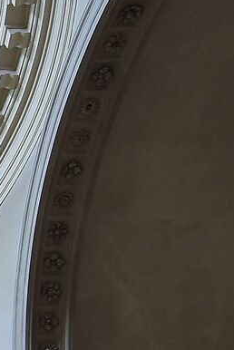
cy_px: 569
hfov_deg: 12.3
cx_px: -339
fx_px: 847
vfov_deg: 19.4
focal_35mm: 87
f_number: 3.2
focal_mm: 14
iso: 640
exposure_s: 1/50
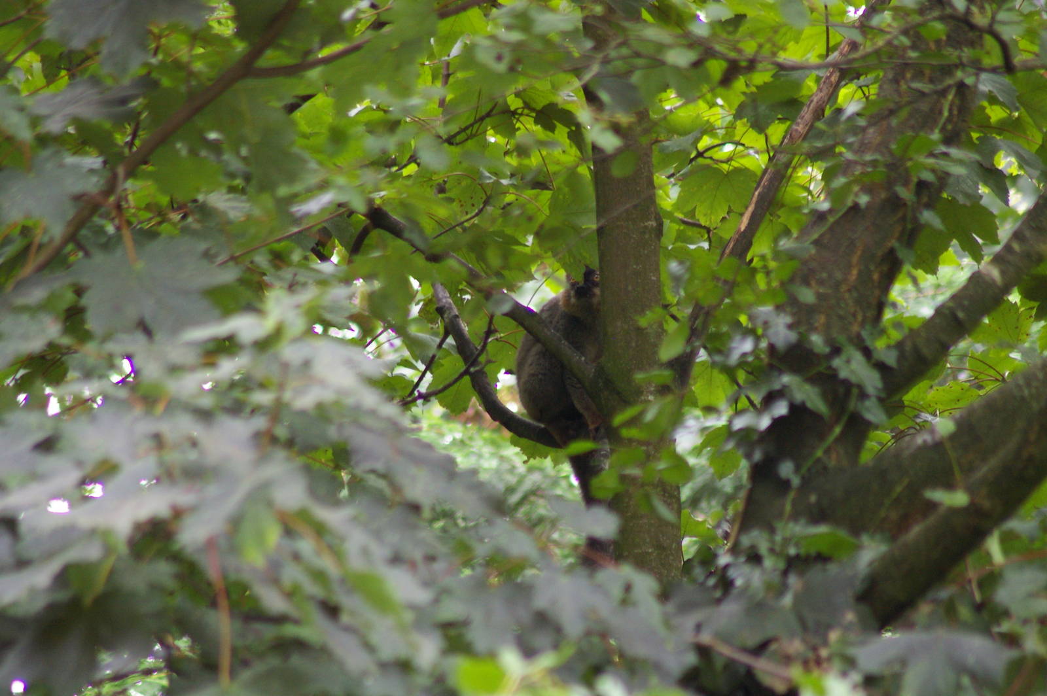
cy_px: 348
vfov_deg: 3.0
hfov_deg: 4.6
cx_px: 524
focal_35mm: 450
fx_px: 13076
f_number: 5.6
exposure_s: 1/60
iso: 800
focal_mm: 300
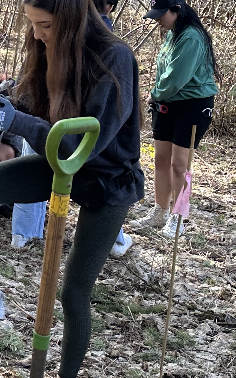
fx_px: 855
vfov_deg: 24.6
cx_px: -231
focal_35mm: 83
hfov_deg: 13.5
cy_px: 89
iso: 64
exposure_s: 1/218
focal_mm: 6.86
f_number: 1.78
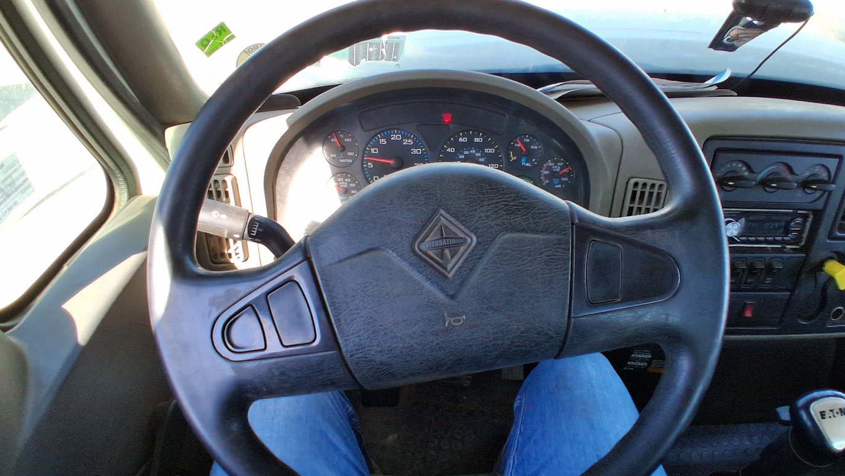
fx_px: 426
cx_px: 430
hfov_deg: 89.6
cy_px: 248
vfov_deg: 58.3
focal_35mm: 19
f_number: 2.2
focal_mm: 1.4
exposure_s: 1/157
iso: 50
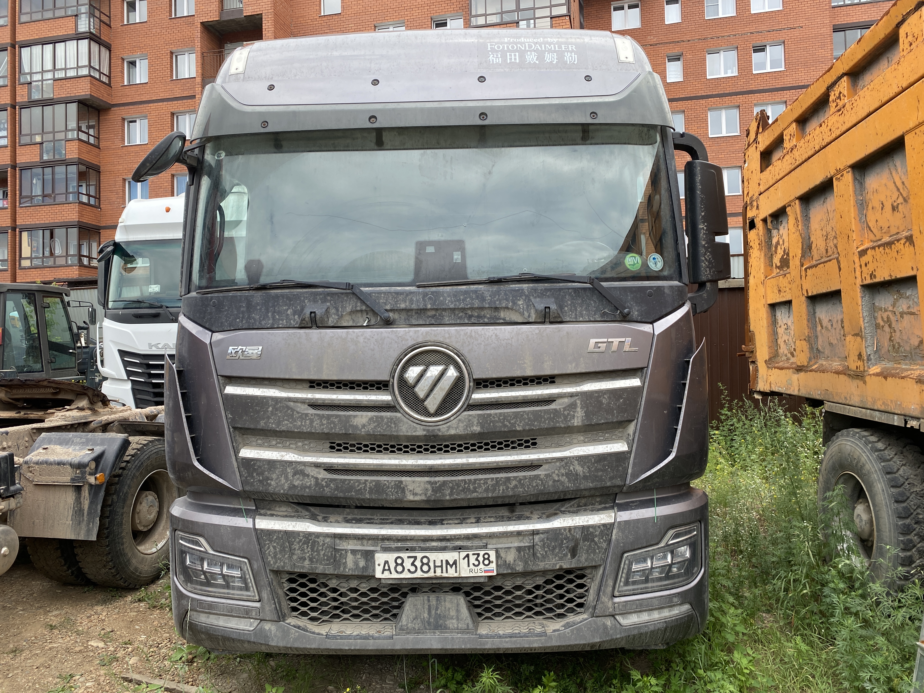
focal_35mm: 26
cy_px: 346
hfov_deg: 67.3
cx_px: 462
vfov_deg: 53.1
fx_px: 694
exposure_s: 1/685
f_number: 1.8
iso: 32
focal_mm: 4.25
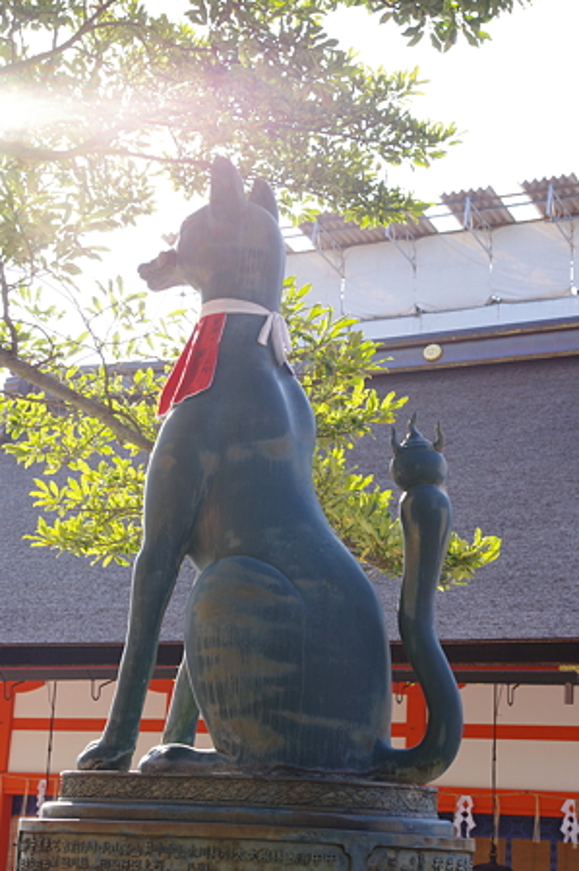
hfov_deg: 18.9
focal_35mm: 72
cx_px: 290
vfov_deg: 28.1
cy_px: 436
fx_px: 1741
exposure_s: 1/100
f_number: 11
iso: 400
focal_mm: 47.5
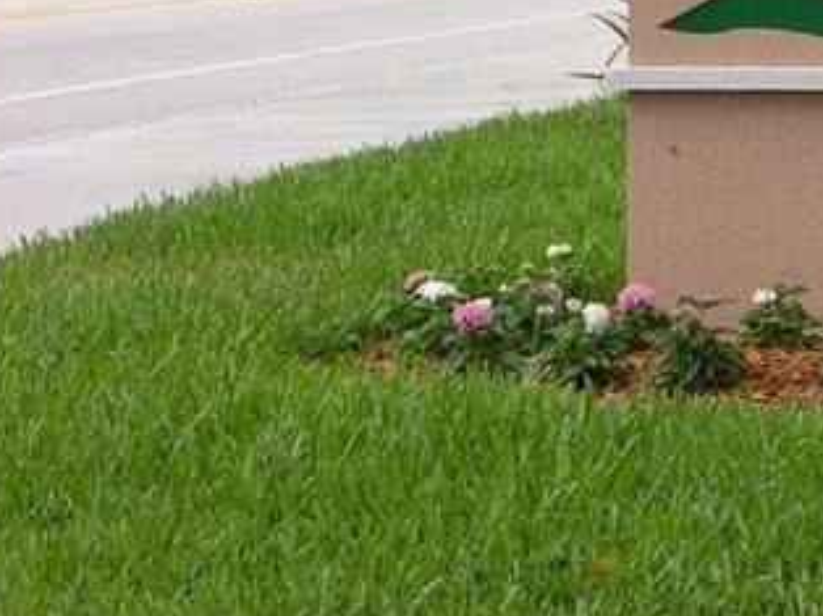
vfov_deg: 6.2
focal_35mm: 237
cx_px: 970
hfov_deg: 8.3
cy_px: -79
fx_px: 5630
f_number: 4.5
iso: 50
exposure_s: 1/230
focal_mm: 23.7
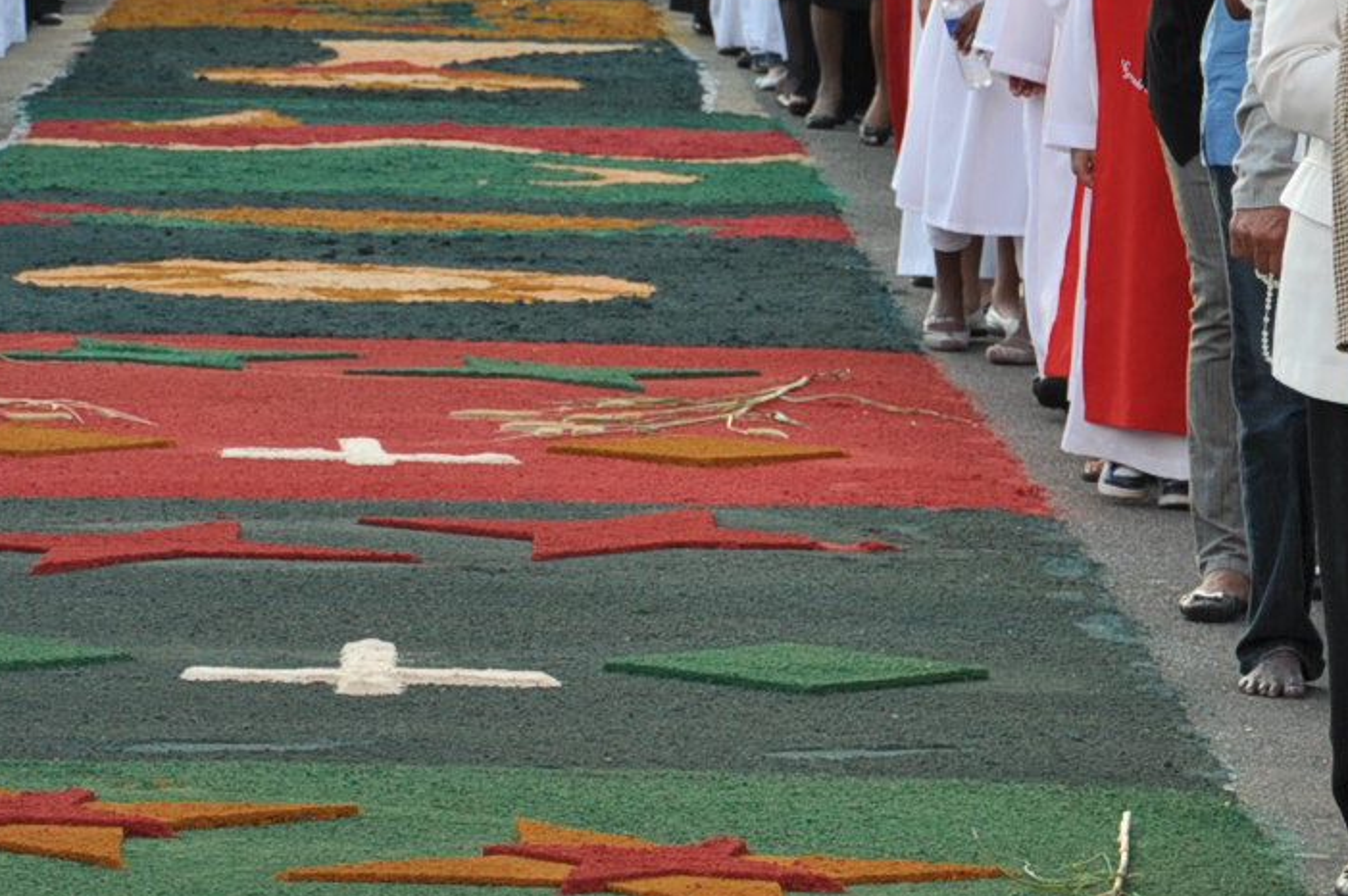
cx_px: 686
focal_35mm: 266
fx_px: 9951
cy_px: -138
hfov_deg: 7.7
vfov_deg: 5.1
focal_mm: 58
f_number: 5.6
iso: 250
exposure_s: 1/125
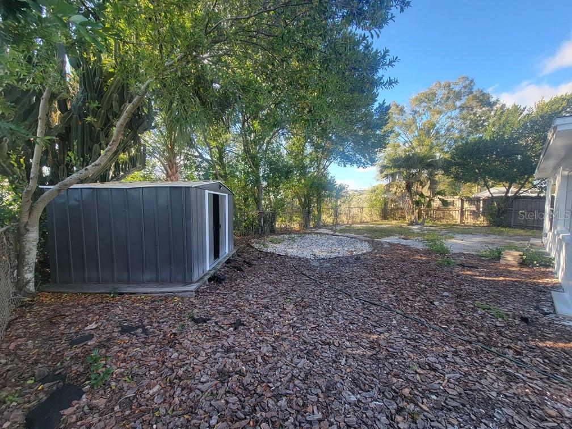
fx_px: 215
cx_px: 286
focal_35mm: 13
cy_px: 214
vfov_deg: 89.9
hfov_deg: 106.2
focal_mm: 2.2
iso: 50
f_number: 2.2
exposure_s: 1/191
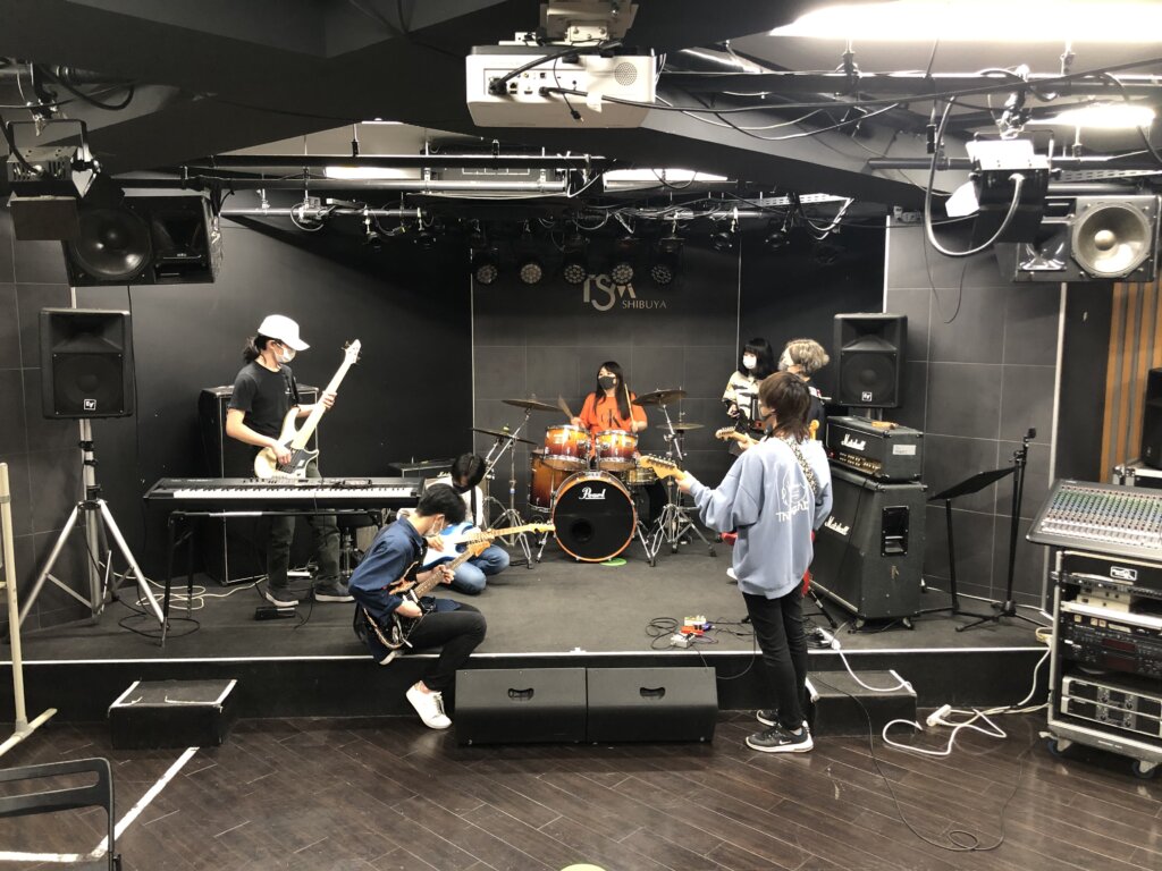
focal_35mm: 28
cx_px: 581
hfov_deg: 63.4
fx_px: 940
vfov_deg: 49.7
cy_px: 436
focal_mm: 3.99
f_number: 1.8
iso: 100
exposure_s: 1/13
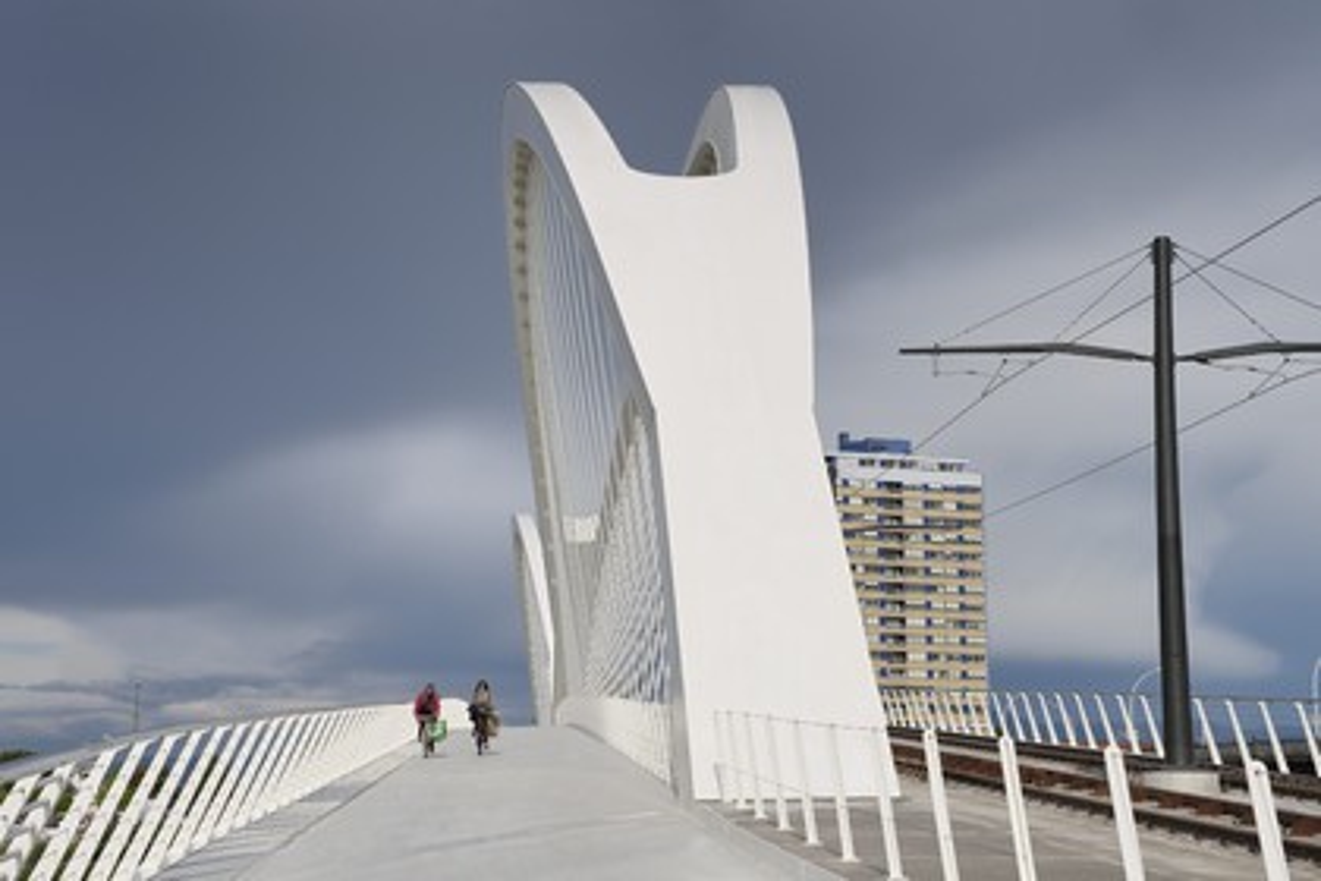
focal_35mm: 70
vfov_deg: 19.5
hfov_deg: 28.8
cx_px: 660
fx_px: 2568
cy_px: 440
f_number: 16
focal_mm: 70
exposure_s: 1/400
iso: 200
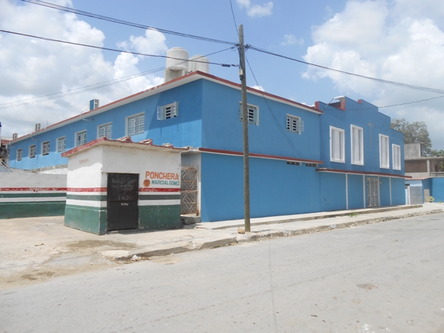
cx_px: 222
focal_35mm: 26
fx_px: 333
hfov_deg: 67.3
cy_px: 166
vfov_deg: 53.1
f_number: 3.5
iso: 80
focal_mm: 4.6
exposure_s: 1/1000
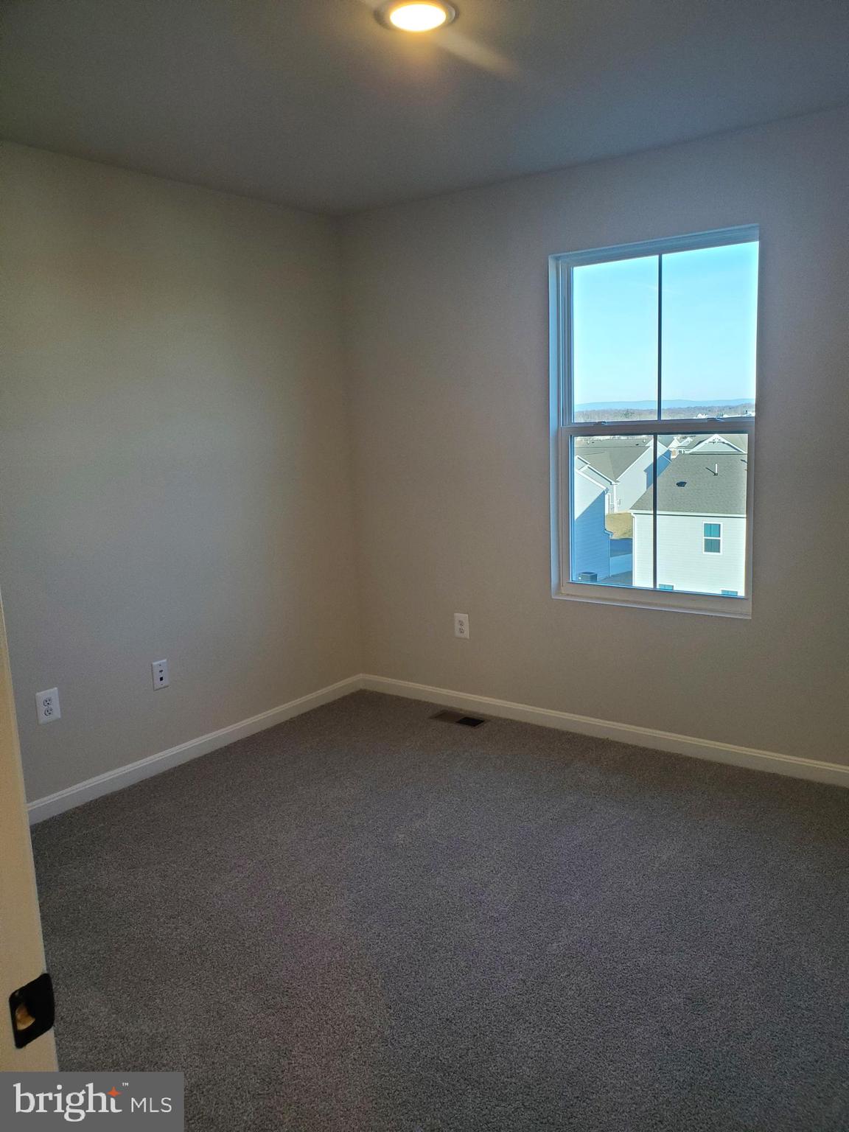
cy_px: 566
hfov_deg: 53.1
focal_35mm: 26
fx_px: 850
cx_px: 424
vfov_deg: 67.3
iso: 200
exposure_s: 1/120
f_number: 2.4
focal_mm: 4.3
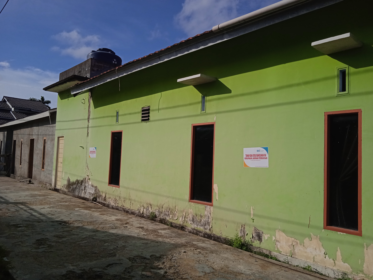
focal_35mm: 28
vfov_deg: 49.7
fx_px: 302
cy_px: 140
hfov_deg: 63.4
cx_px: 186
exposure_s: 1/3436
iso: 114
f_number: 2.2
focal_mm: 3.43
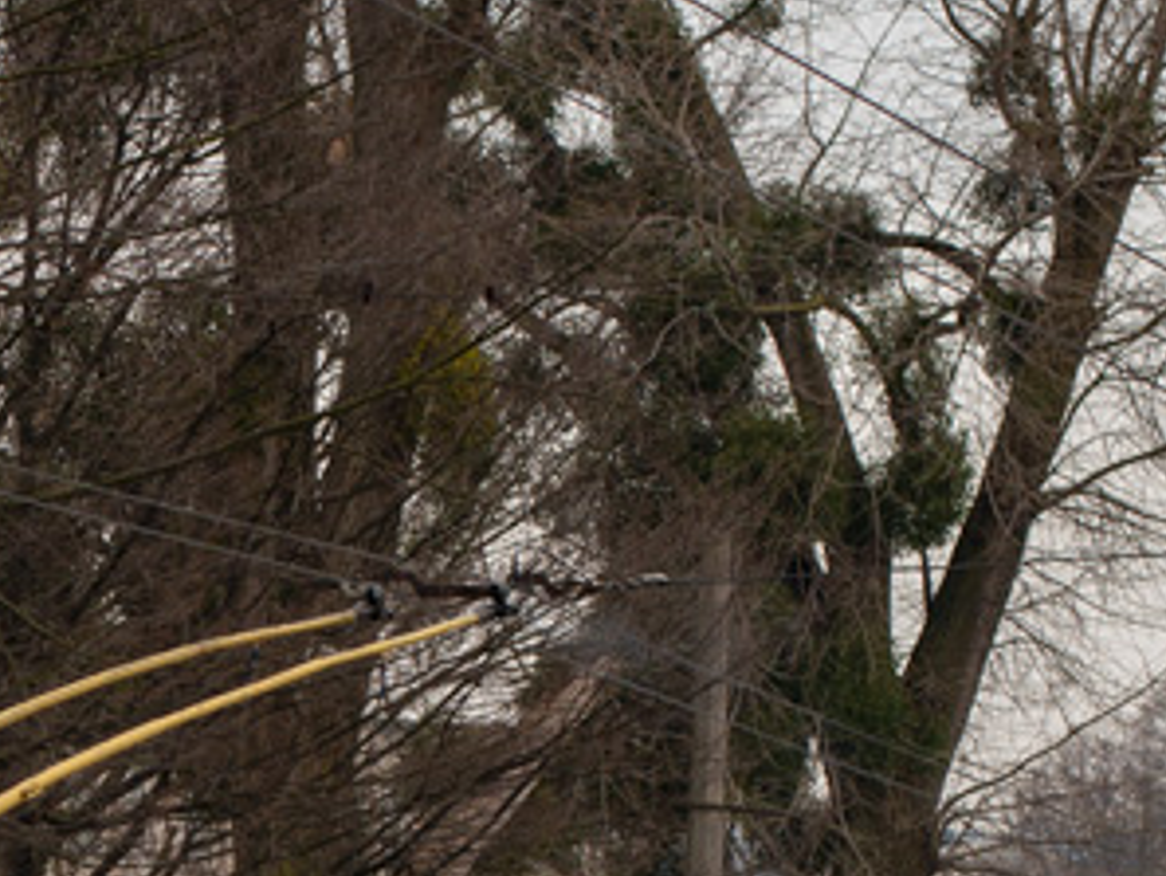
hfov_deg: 9.9
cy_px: 1051
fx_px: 6537
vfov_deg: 7.6
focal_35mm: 194
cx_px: -557
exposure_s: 1/500
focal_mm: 50
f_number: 4.5
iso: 125
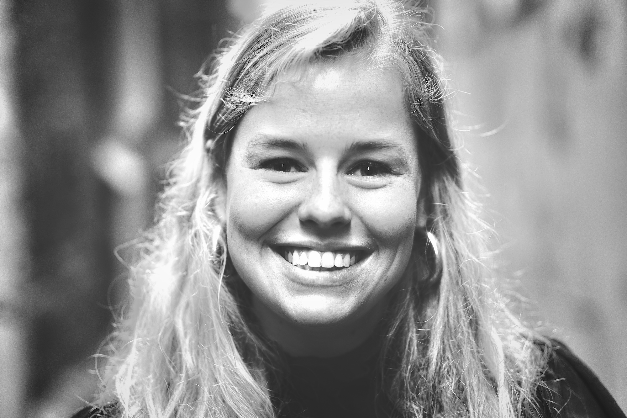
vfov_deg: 16.3
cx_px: 314
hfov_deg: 24.2
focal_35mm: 84
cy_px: 209
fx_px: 1463
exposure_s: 1/125
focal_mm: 56
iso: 320
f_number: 1.4
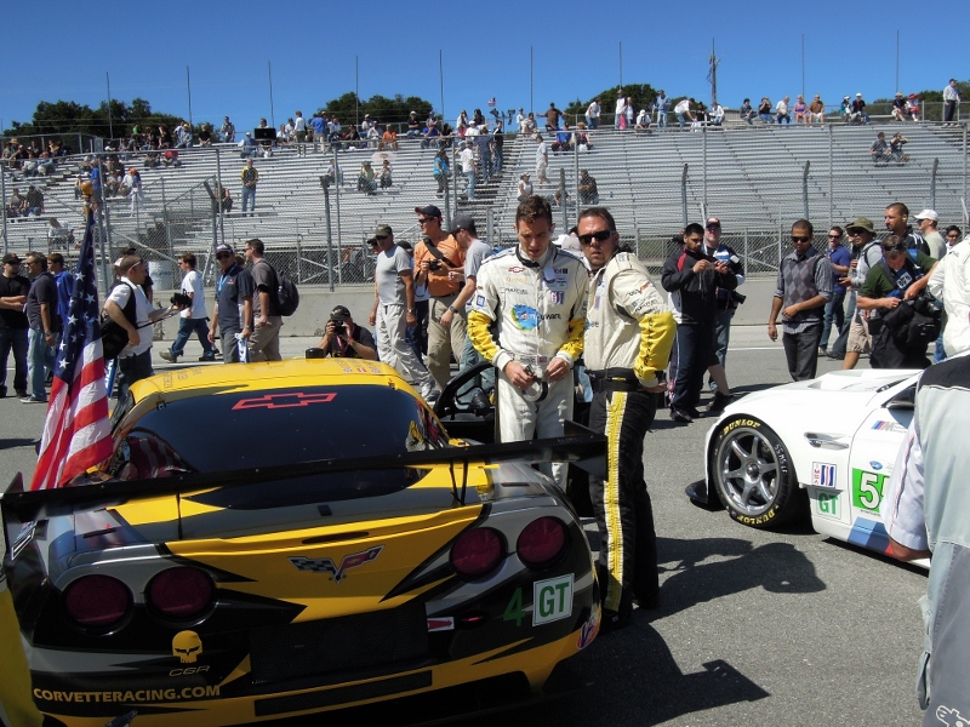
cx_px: 485
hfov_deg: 52.6
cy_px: 364
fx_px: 981
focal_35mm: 35
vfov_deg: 40.7
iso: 160
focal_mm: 6.3
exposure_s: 1/1600
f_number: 4.5
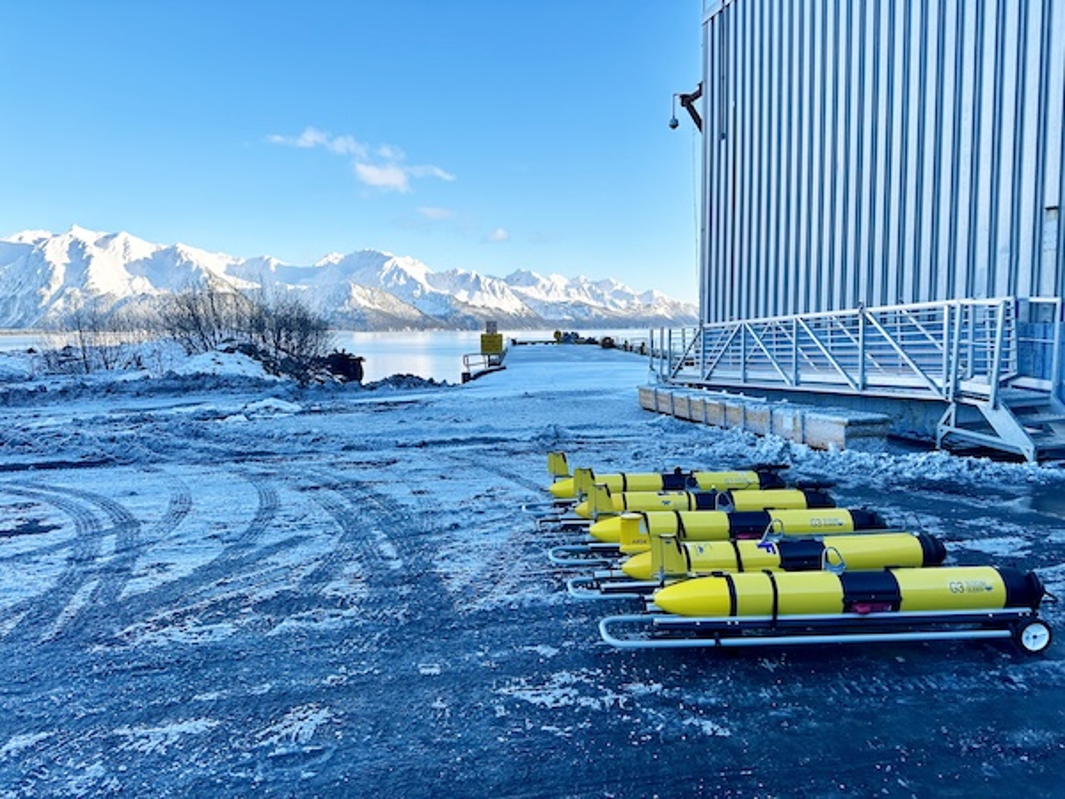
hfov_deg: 71.6
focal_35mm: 24
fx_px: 738
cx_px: 532
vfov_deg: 56.8
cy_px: 400
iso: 80
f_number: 1.78
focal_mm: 6.86
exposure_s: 1/1289
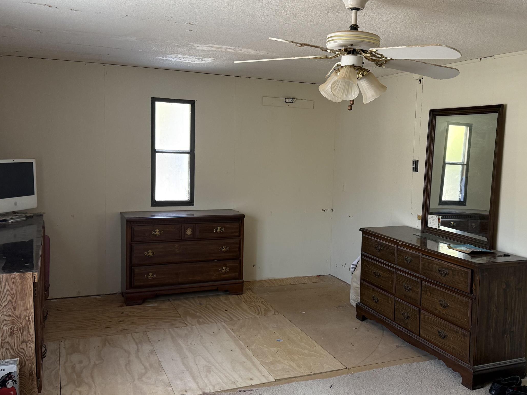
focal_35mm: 36
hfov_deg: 50.9
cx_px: 324
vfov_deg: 39.7
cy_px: 201
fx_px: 548
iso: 200
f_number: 1.78
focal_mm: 6.76
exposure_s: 1/94
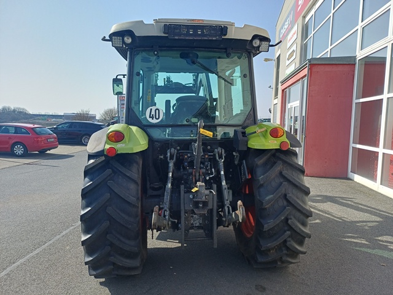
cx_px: 196
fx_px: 284
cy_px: 148
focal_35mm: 25
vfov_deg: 54.9
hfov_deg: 69.4
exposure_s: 1/1024
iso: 50
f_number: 1.8
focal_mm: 4.65
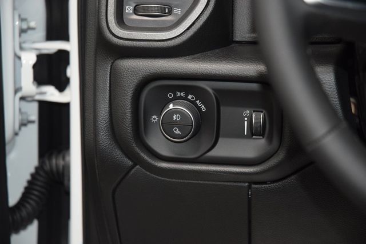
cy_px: 122
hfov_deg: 19.5
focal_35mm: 105
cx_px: 183
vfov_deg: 13.0
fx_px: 1068
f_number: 4.5
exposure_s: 1/60
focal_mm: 70
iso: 1600
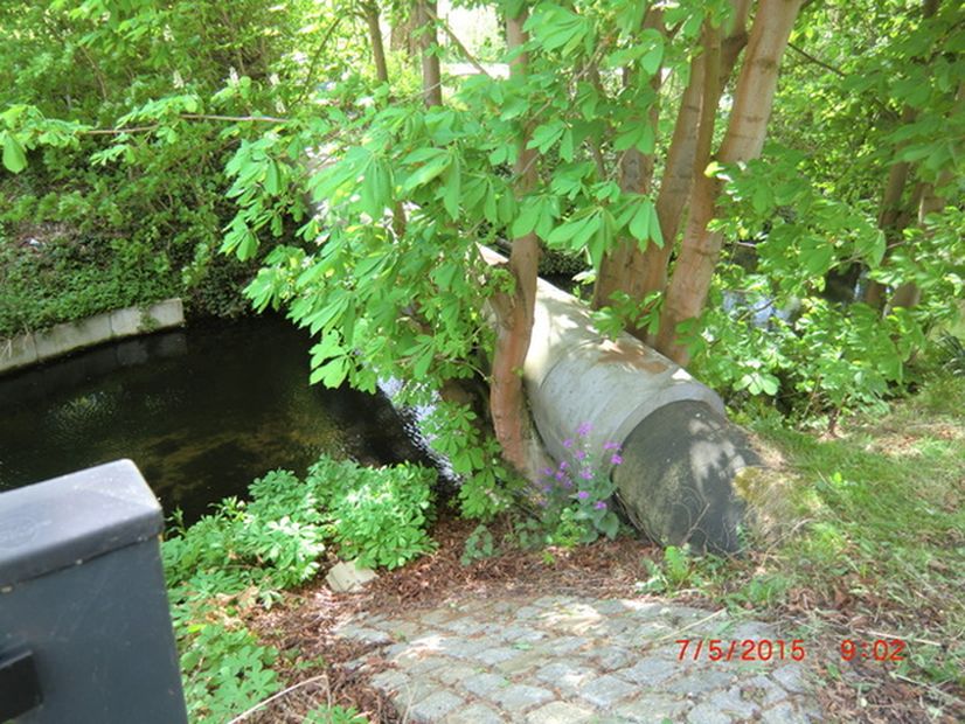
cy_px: 362
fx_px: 669
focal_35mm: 24
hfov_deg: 71.6
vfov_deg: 56.8
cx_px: 482
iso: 100
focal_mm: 4.3
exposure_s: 1/60
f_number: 3.2
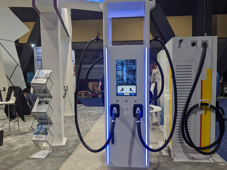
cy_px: 85
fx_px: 177
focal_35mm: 27
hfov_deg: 65.3
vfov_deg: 51.4
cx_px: 114
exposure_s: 1/120
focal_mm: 4.44
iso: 88
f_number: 1.8
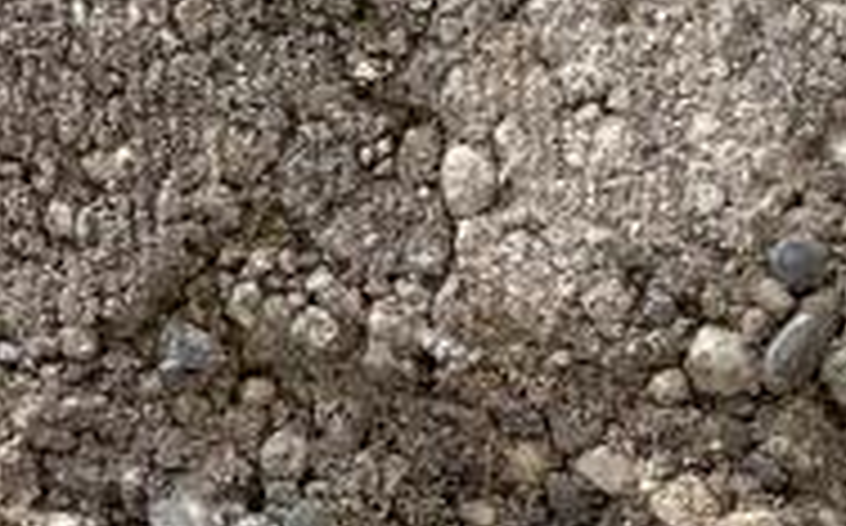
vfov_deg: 4.3
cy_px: 2012
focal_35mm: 287
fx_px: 6609
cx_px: 1647
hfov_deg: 7.1
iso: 16
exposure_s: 1/227
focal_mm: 6
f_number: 2.4
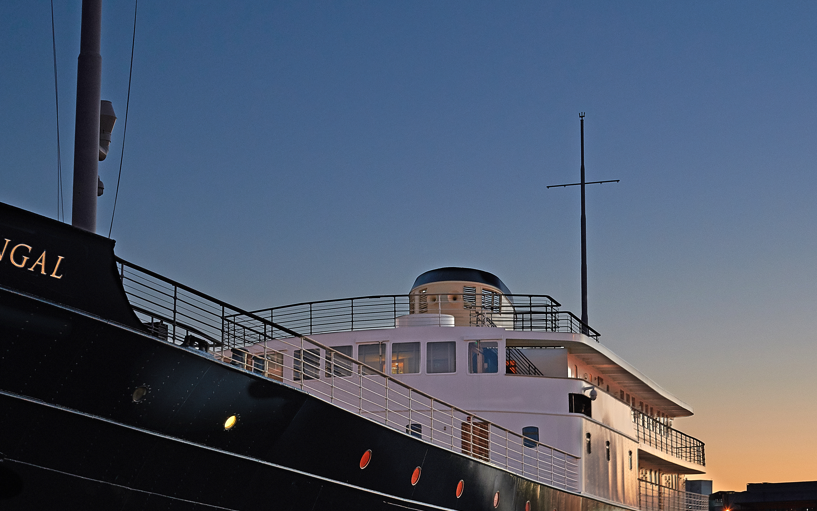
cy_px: 430
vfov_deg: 16.8
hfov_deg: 26.8
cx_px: 409
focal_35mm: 77
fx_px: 1715
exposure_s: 1/15
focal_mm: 38
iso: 400
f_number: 8
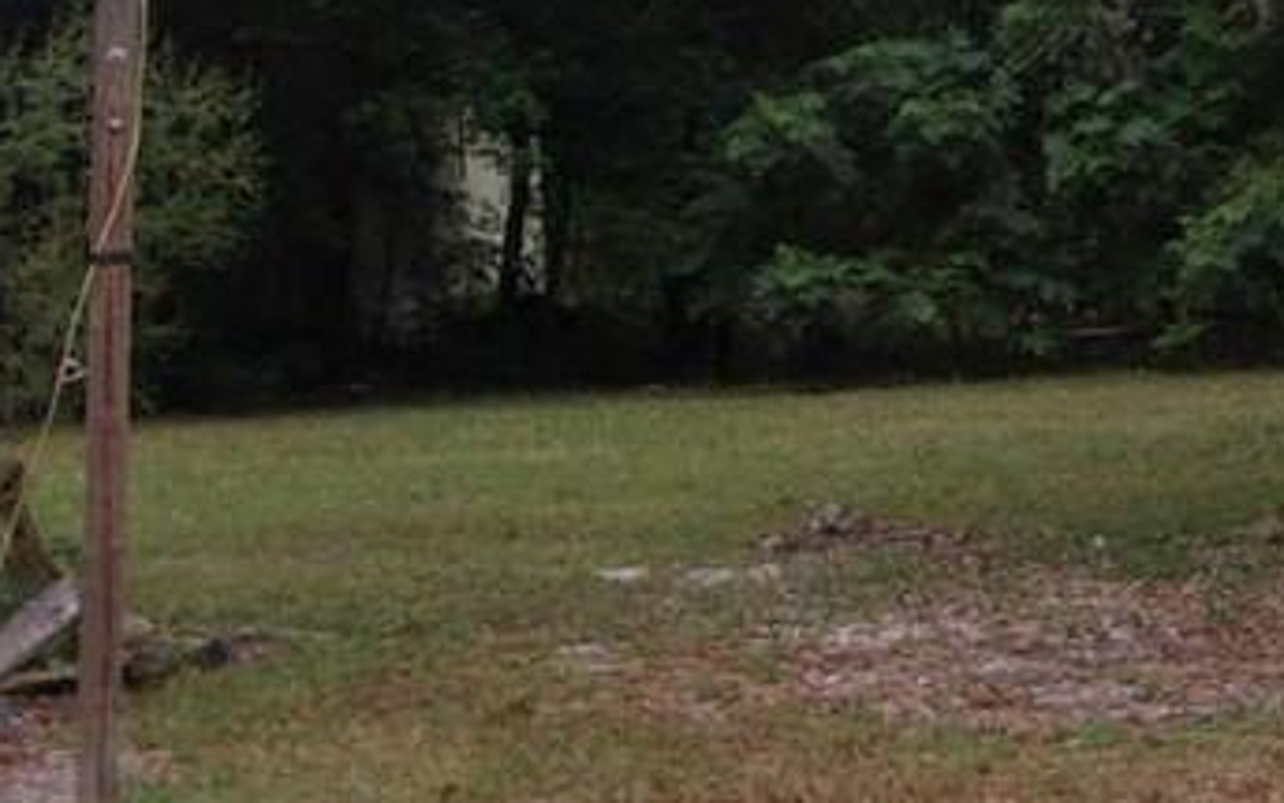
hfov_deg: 15.3
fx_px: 4654
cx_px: 1426
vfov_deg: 9.7
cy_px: -243
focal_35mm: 133
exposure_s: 1/280
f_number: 3
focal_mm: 4.9
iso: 80
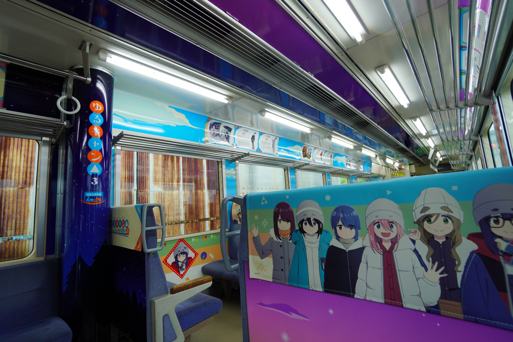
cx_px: 249
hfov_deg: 96.7
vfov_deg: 73.7
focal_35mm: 16
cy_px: 171
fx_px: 228
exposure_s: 1/40
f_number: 4
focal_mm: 10
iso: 100
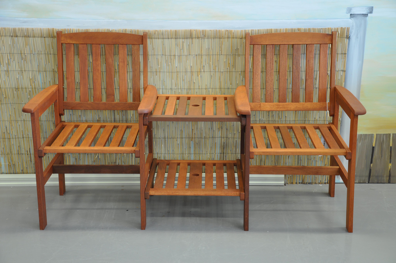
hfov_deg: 31.9
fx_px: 692
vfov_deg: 21.5
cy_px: 132
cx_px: 198
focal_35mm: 63
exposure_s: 1/15
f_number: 4.8
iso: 450
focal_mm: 42
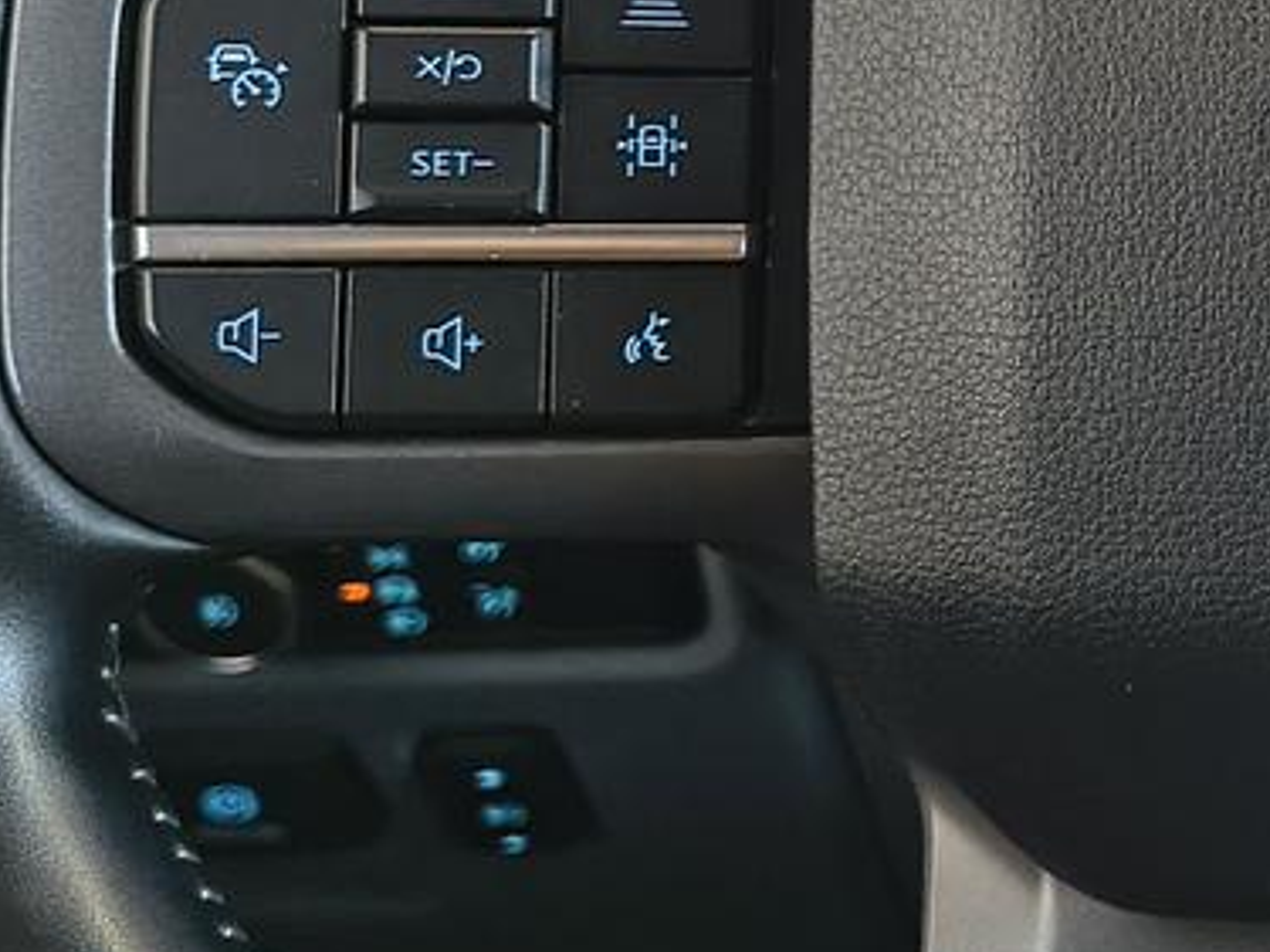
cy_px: 24
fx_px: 3007
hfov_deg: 22.1
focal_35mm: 82
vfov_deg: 17.6
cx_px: 1510
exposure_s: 1/60
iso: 679
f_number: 1.8
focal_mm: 5.56
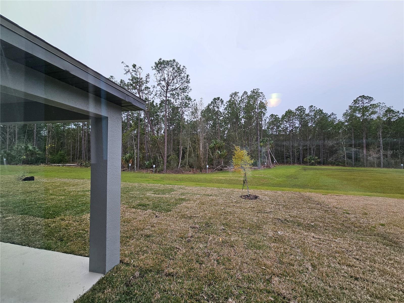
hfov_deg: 106.2
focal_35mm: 13
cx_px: 202
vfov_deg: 89.9
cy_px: 152
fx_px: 152
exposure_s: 1/195
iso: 50
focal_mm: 2.2
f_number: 2.2
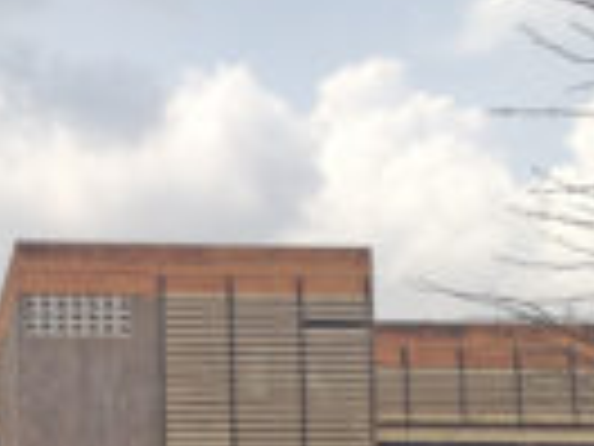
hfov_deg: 20.5
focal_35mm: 93
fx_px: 1596
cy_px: 534
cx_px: 18
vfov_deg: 15.3
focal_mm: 4.28
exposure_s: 1/1416
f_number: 2.4
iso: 50
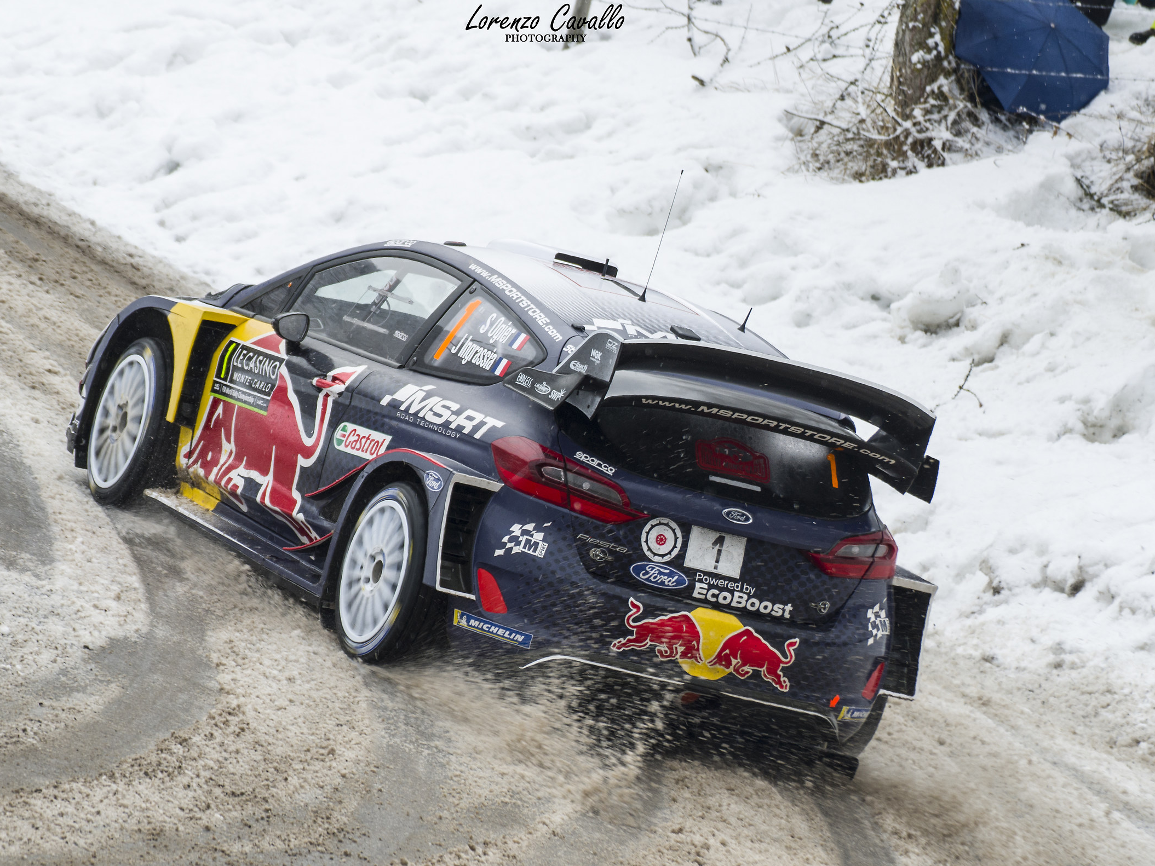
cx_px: 545
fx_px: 8742
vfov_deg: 5.7
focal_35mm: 262
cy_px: 434
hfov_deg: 7.6
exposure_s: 1/250
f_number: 5.6
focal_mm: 160
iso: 250
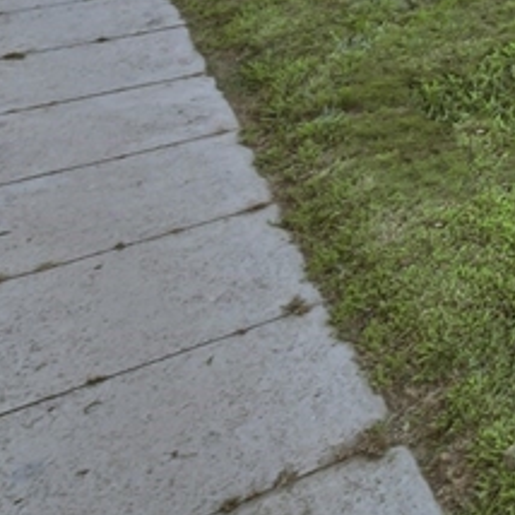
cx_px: 1049
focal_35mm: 61
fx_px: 1027
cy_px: -271
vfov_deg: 22.7
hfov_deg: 18.1
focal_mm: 15
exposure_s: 1/30
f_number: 13
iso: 64
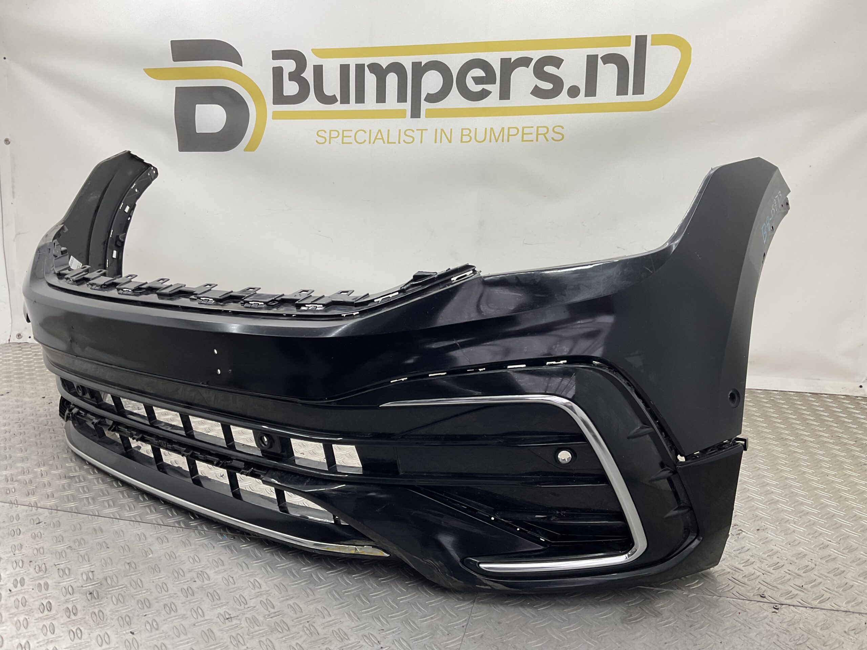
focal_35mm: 29
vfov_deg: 48.2
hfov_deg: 61.7
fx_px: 726
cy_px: 325
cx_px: 434
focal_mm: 3
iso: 25
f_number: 1.8
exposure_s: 1/100
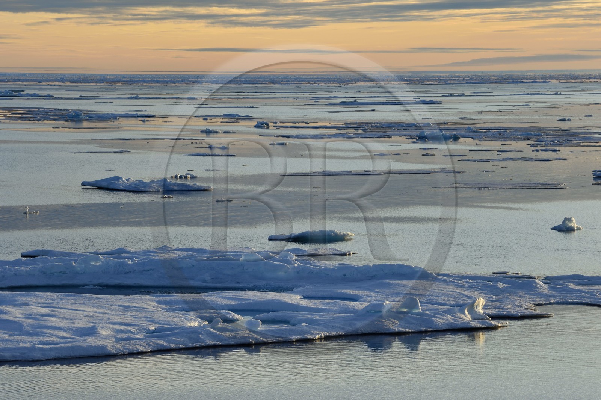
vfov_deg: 6.9
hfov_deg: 10.3
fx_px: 3336
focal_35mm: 200
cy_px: 200
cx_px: 300
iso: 200
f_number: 10
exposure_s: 1/250
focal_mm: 200
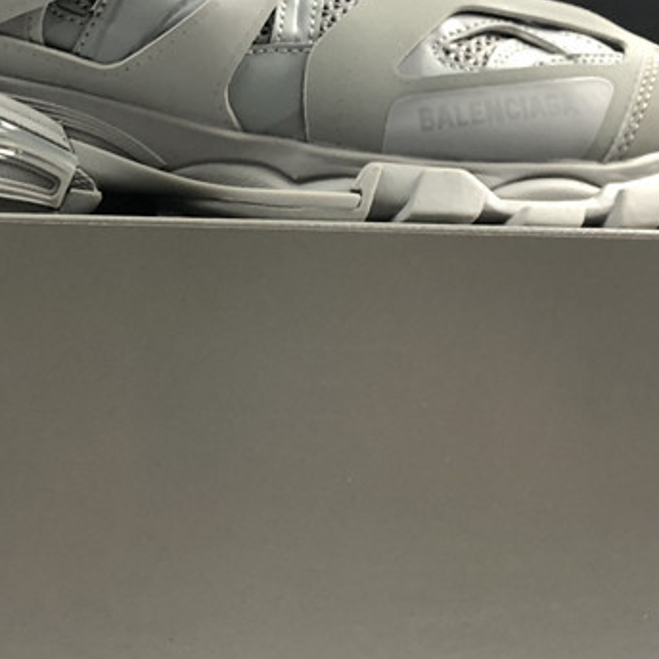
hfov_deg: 23.8
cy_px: 222
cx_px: 188
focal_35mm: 72
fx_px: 1551
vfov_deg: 23.9
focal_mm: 4
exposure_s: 1/25
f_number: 1.8
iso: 40
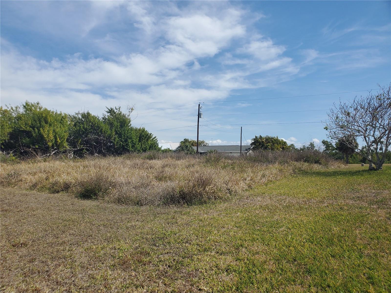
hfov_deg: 67.3
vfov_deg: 53.1
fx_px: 294
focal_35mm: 26
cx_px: 196
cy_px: 146
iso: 50
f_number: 2.4
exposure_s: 1/2310
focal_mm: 4.3
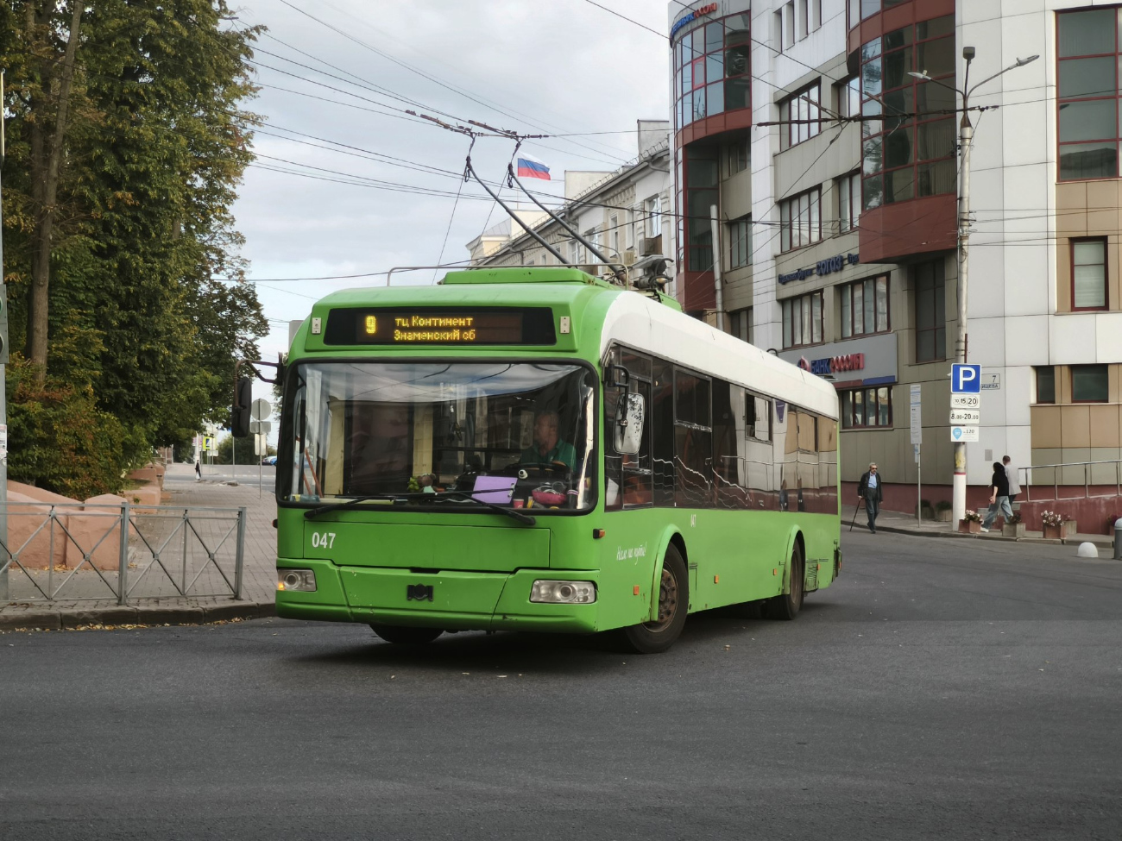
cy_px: 420
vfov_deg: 29.1
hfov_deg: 38.2
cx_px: 561
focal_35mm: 50
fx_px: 1621
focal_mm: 7.1
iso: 200
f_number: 1.9
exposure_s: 1/553
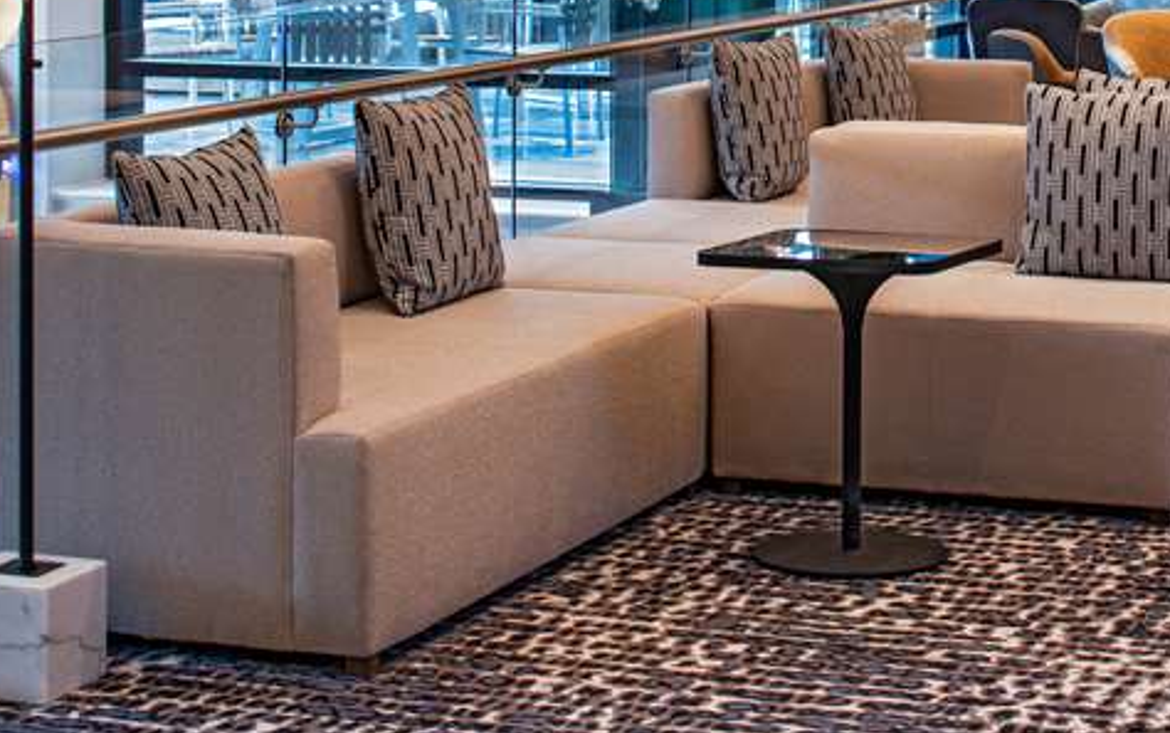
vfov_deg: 13.0
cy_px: -23
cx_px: 908
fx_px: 3159
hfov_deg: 20.8
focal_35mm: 99
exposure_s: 1/2
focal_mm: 45
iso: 200
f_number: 11
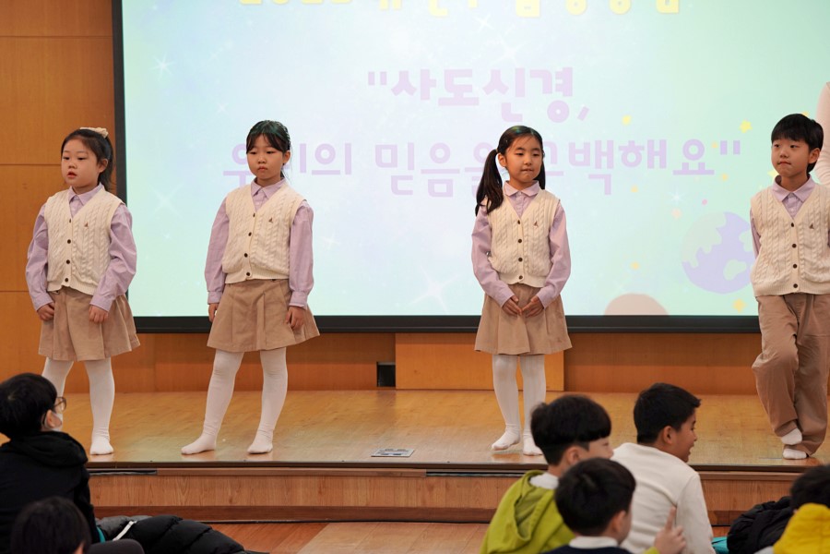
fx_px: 2444
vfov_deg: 12.9
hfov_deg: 19.3
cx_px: 415
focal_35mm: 106
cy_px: 277
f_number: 4
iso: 640
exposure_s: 1/160
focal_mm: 106
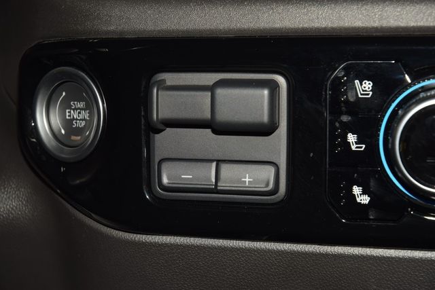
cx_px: 218
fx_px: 1269
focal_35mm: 105
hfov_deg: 19.5
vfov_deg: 13.0
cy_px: 145
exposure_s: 1/125
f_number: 8
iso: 100
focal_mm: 70
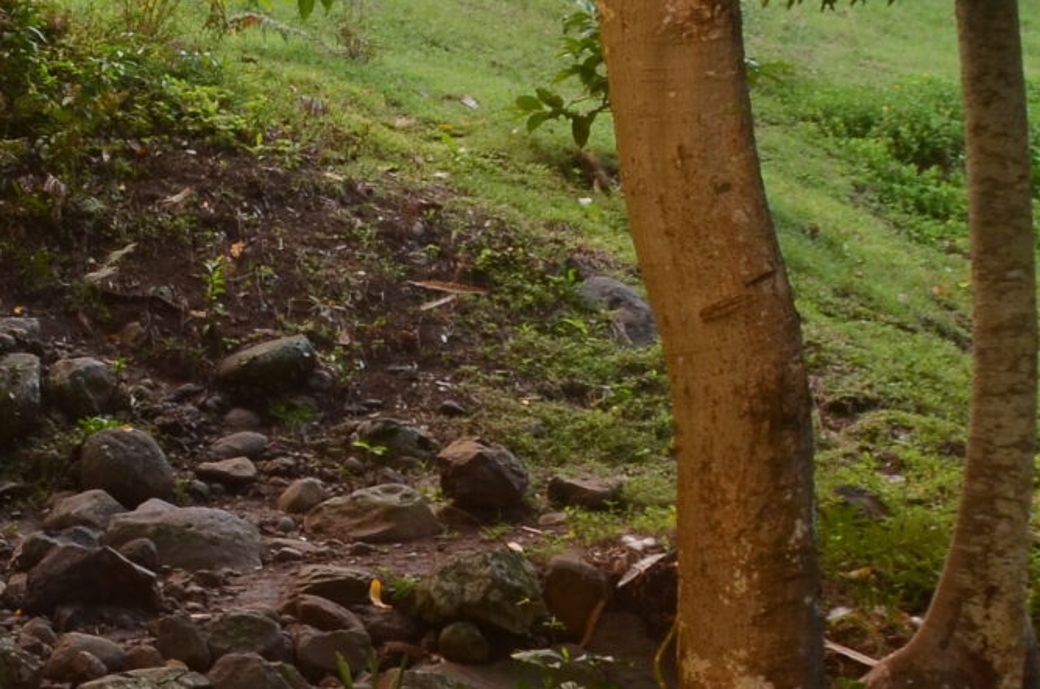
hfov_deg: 18.4
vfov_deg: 13.9
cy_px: 209
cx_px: -539
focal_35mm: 98
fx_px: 2823
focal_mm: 17
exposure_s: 3
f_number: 10
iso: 200
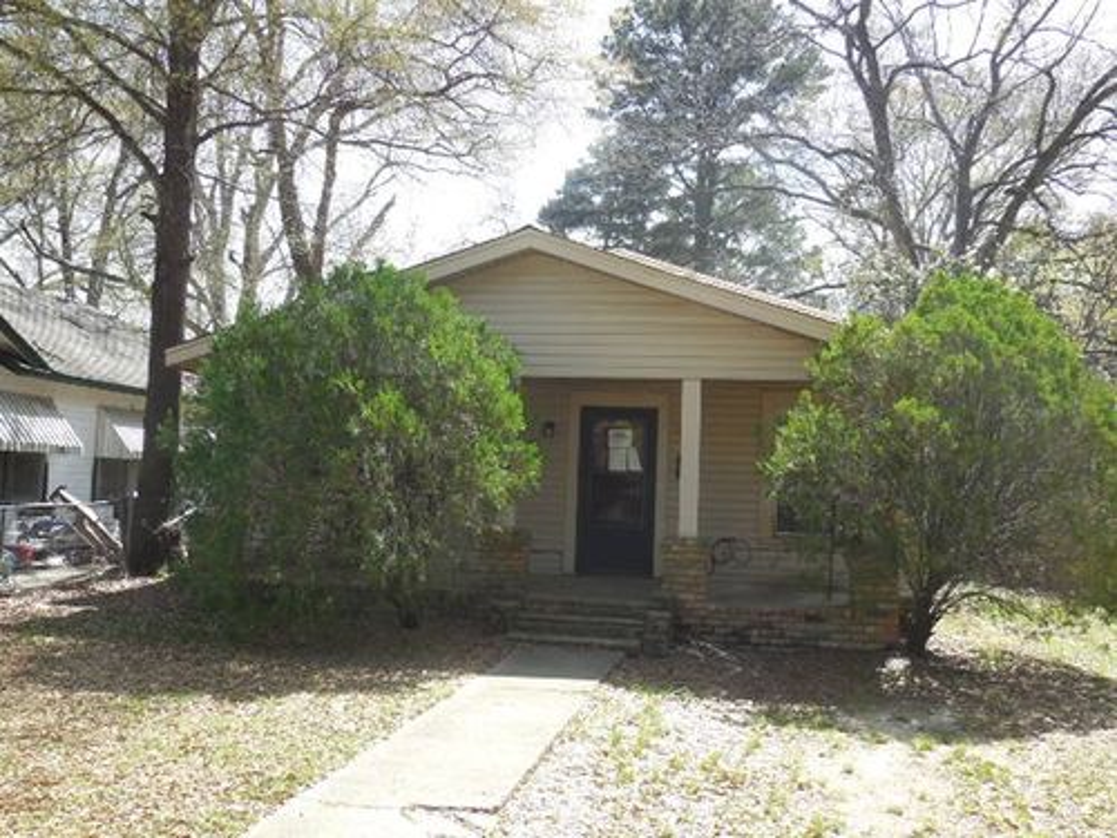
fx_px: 1097
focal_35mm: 34
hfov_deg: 54.0
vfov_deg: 41.8
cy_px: 419
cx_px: 558
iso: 125
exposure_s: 1/400
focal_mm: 6.1
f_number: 3.4
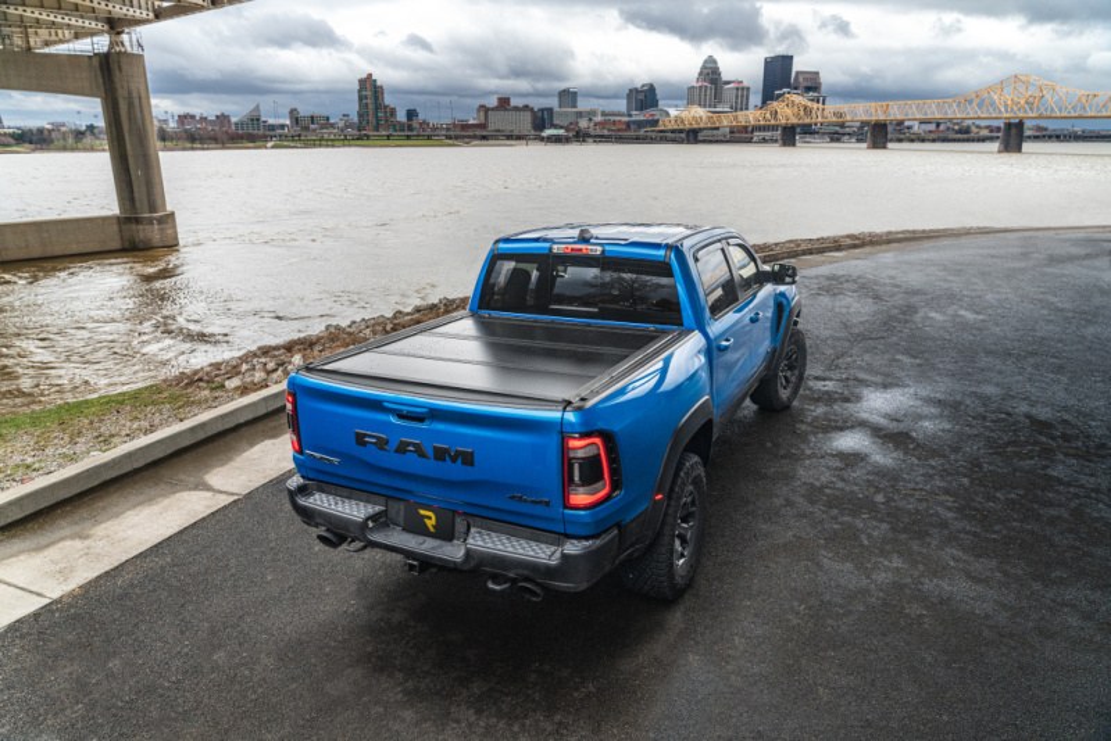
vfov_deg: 53.2
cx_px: 556
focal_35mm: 24
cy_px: 370
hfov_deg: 73.7
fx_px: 741
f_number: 6.3
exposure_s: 1/250
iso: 800
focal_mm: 24
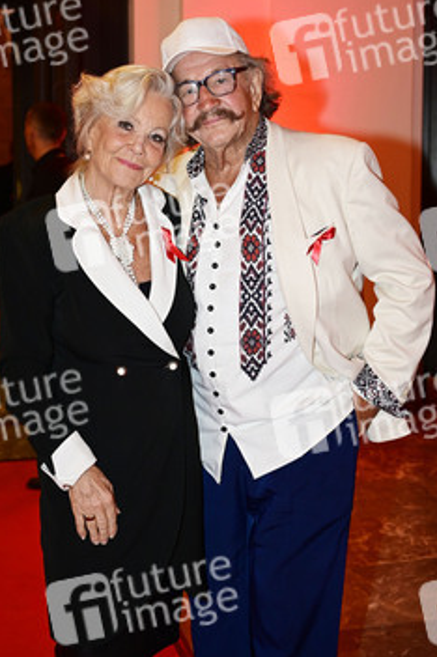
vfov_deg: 39.6
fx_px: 912
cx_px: 196
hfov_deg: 26.9
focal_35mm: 50
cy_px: 321
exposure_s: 1/200
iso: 1600
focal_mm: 44
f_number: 4.5
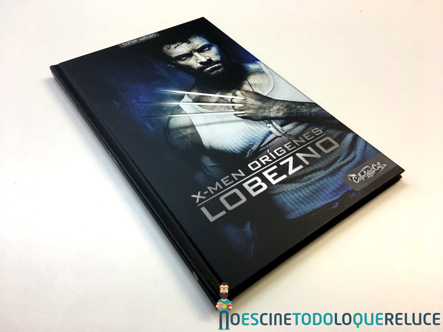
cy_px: 166
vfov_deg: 48.2
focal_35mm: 29
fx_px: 371
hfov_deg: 61.7
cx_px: 222
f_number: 2.2
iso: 40
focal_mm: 4.15
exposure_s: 1/17
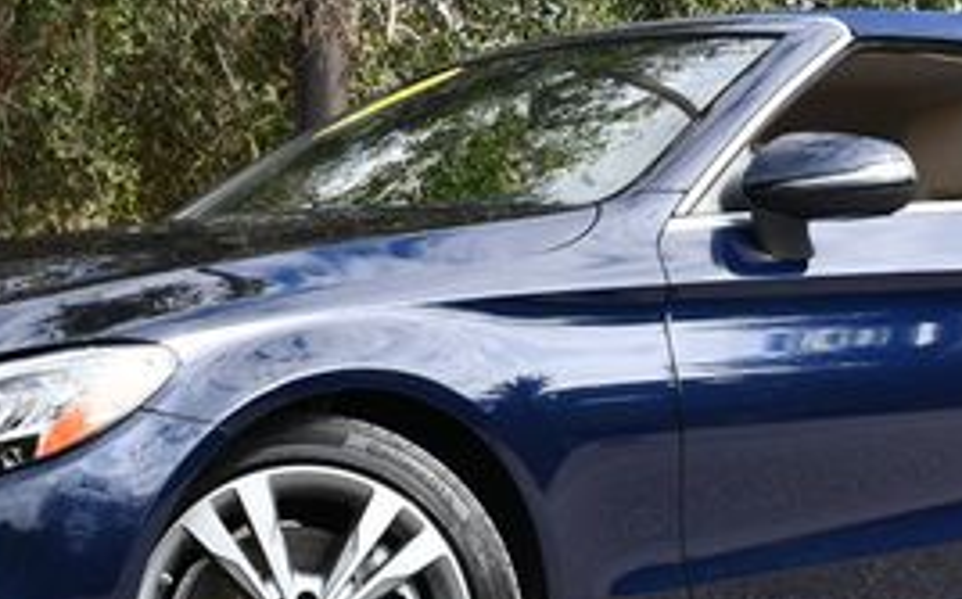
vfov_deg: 11.2
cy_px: 215
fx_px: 3065
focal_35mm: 117
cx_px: 542
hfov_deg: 17.8
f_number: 8
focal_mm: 24
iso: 200
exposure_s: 1/250
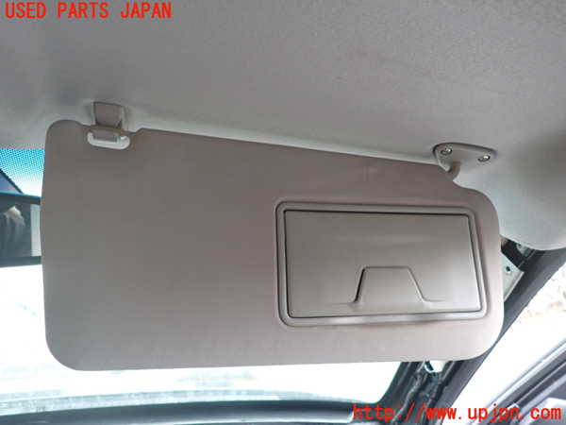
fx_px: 409
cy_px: 212
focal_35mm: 25
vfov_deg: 54.9
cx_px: 283
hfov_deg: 69.4
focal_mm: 4.5
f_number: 2
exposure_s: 1/30
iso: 250
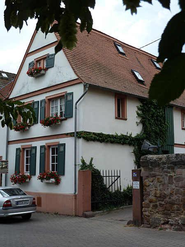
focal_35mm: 48
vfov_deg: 39.7
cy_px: 124
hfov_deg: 30.3
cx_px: 92
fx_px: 342
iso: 80
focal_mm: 7.9
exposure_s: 1/250
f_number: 4
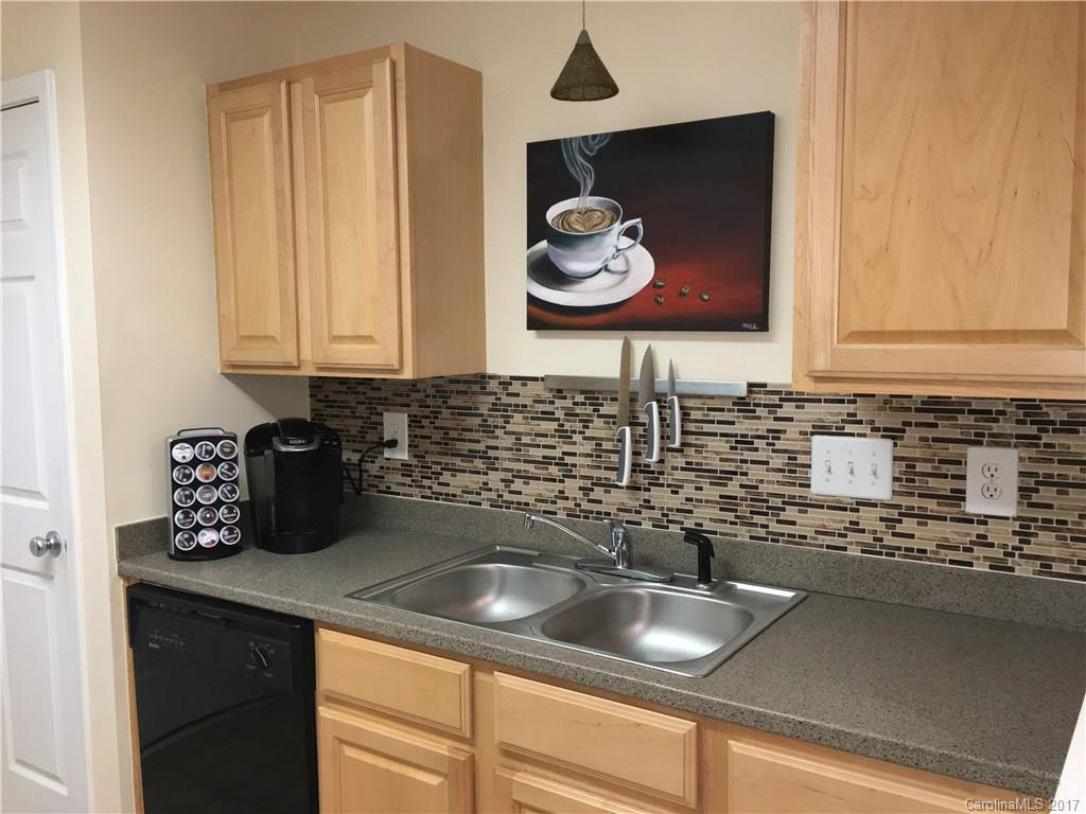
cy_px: 407
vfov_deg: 48.2
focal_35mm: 29
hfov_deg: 61.7
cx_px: 543
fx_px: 910
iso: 100
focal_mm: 4.15
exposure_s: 1/30
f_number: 2.2
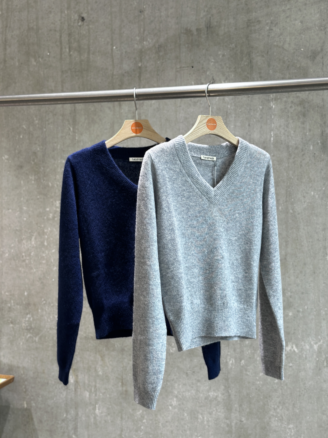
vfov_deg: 39.7
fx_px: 606
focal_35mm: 48
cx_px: 164
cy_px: 219
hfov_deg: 30.3
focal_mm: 6.86
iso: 125
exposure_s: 1/100
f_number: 1.78
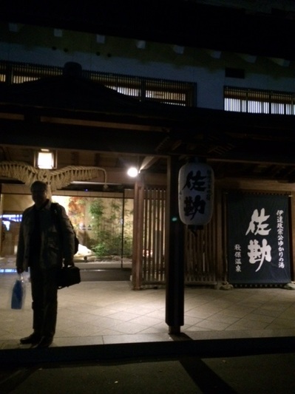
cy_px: 197
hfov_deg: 46.7
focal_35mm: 30
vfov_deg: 60.0
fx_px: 341
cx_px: 148
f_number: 2.2
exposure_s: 1/15
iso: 400
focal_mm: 4.12
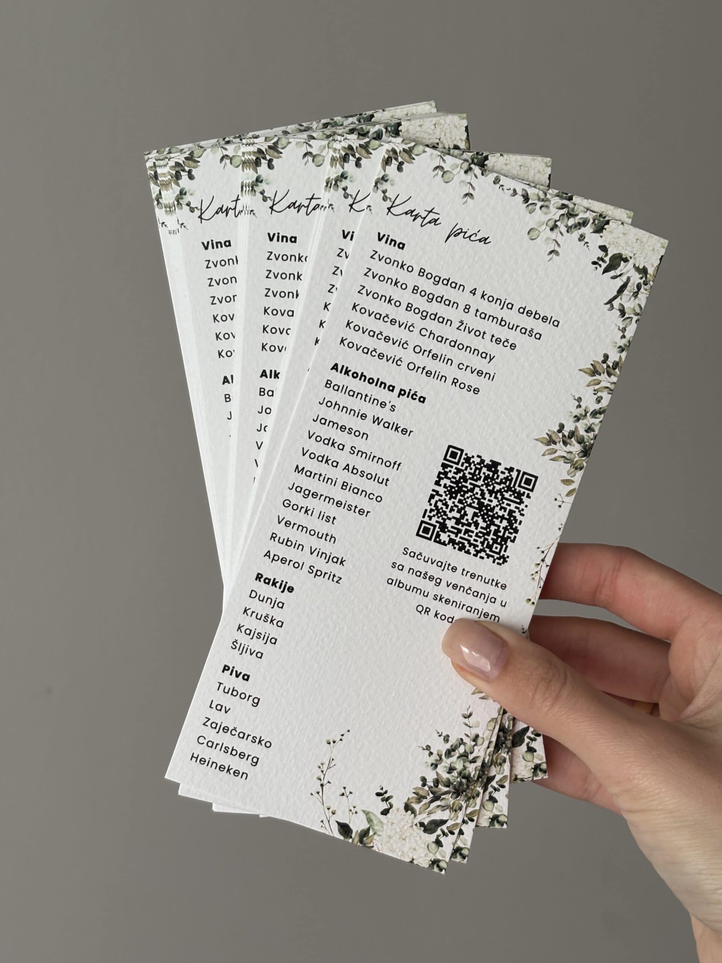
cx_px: 361
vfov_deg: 36.8
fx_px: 1446
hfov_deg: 28.0
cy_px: 482
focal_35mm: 52
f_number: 1.6
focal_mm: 5.96
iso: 50
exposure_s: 1/100
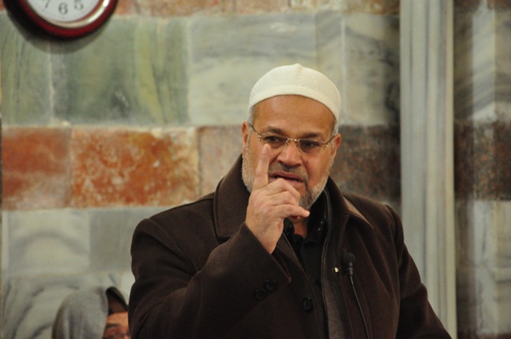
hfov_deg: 13.1
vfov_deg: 8.7
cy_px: 170
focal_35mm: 158
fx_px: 2233
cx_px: 256
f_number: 5.6
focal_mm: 105
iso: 3200
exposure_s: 1/20
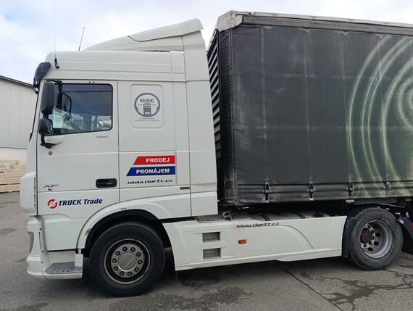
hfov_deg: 73.9
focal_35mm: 23
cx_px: 206
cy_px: 156
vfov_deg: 59.0
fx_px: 275
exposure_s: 1/173
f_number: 1.6
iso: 50
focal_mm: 6.14
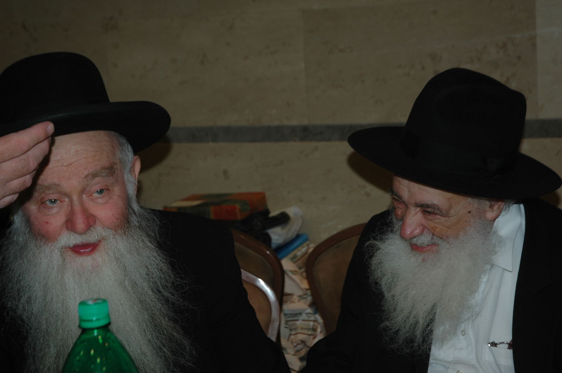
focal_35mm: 72
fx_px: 1123
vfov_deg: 18.9
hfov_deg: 28.1
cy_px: 186
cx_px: 281
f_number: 4.5
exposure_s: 1/60
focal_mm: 48
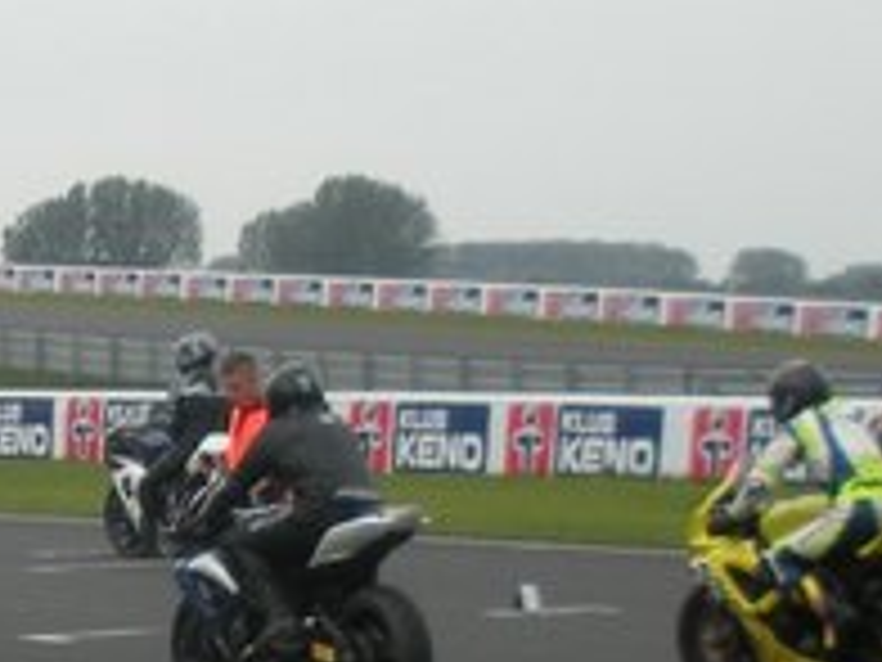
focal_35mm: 179
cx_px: 0
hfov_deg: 10.9
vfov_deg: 8.2
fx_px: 4561
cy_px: 743
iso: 64
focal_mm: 6.3
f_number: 3.5
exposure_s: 1/111
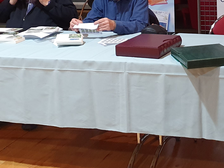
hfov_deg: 25.6
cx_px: 195
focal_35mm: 74
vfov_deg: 19.2
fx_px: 479
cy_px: -9
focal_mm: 4.32
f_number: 1.5
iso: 400
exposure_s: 1/50
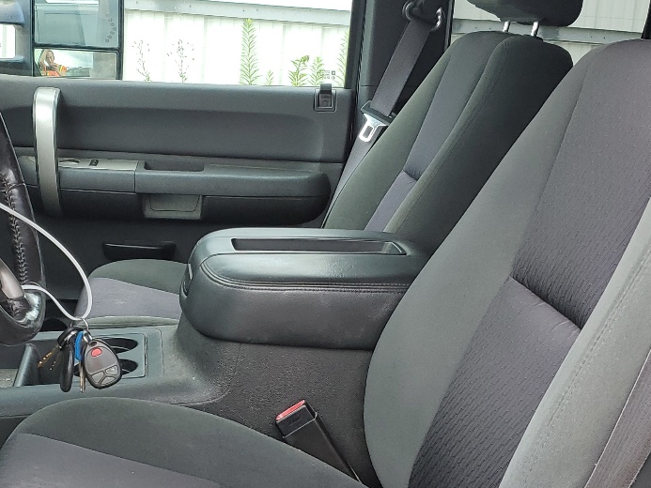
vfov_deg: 24.3
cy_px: 327
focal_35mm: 60
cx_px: 256
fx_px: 1129
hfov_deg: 32.1
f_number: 1.5
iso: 50
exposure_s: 1/196
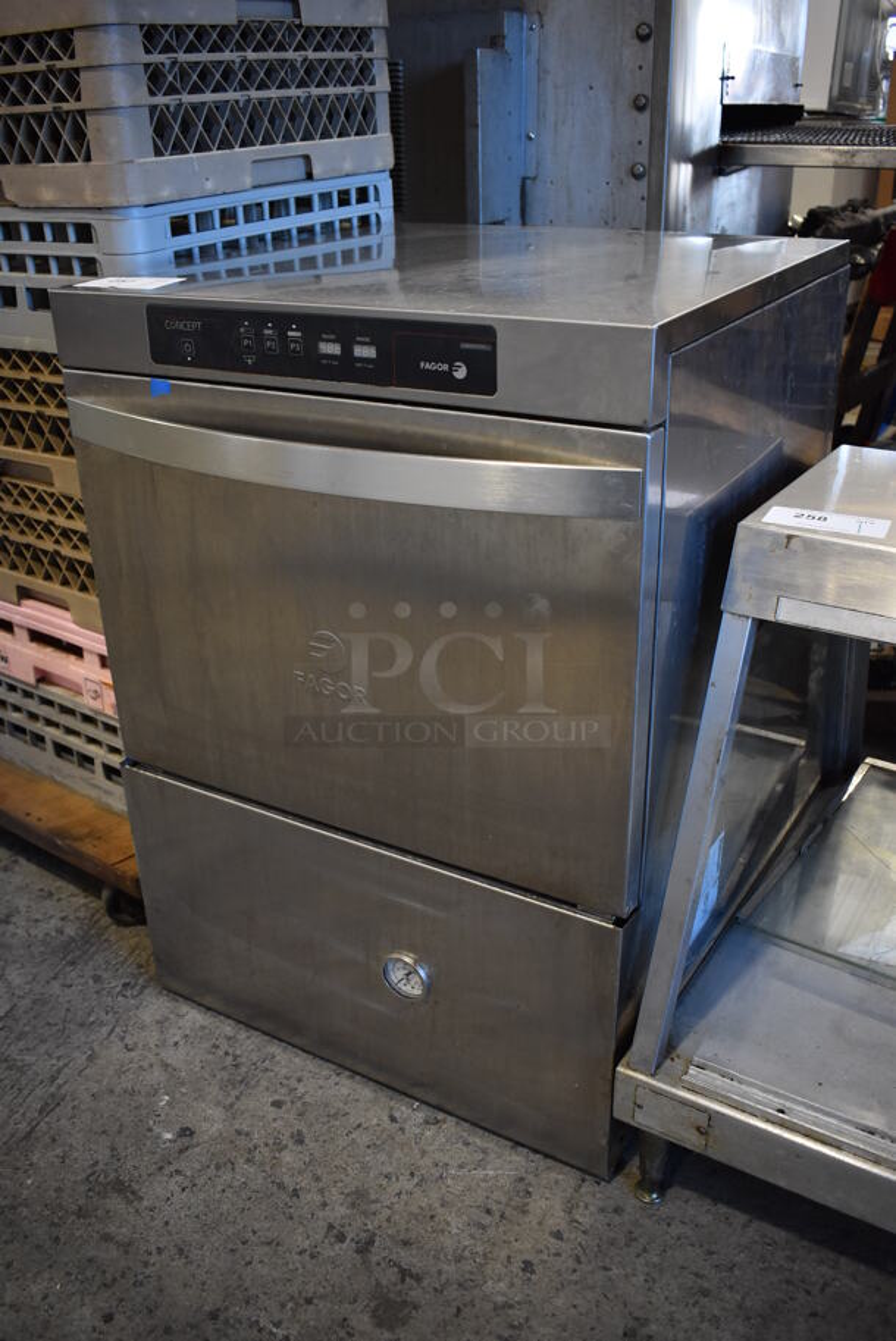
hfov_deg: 43.7
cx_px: 448
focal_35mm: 30
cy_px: 670
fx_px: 1118
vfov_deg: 61.9
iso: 1100
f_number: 3.8
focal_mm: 20
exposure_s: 1/125
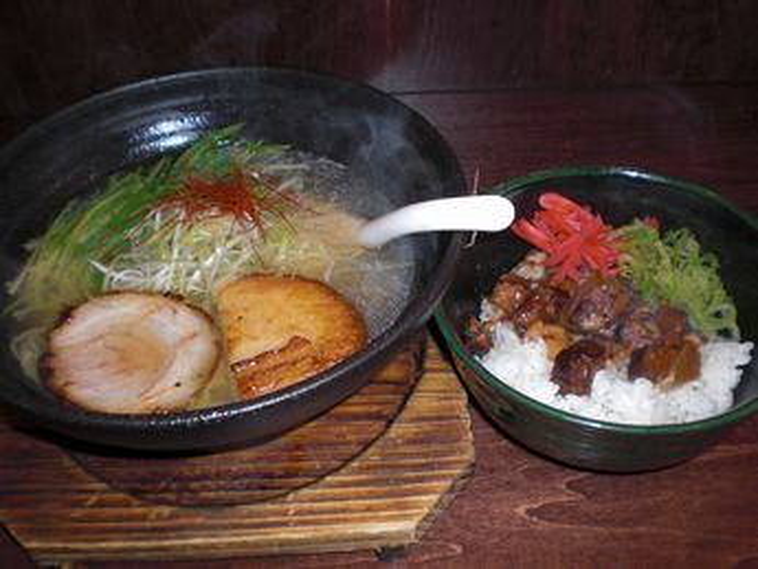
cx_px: 379
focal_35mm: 38
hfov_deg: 49.0
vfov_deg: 37.7
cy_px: 284
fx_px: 832
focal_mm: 6.3
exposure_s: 1/60
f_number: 3.1
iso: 100
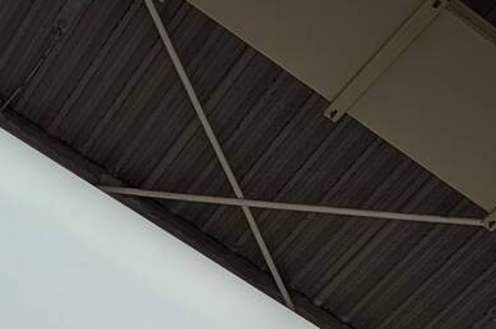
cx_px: 300
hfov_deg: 19.6
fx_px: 1432
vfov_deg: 12.7
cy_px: 437
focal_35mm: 104
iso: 20
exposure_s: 1/506
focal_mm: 6.9
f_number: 1.68
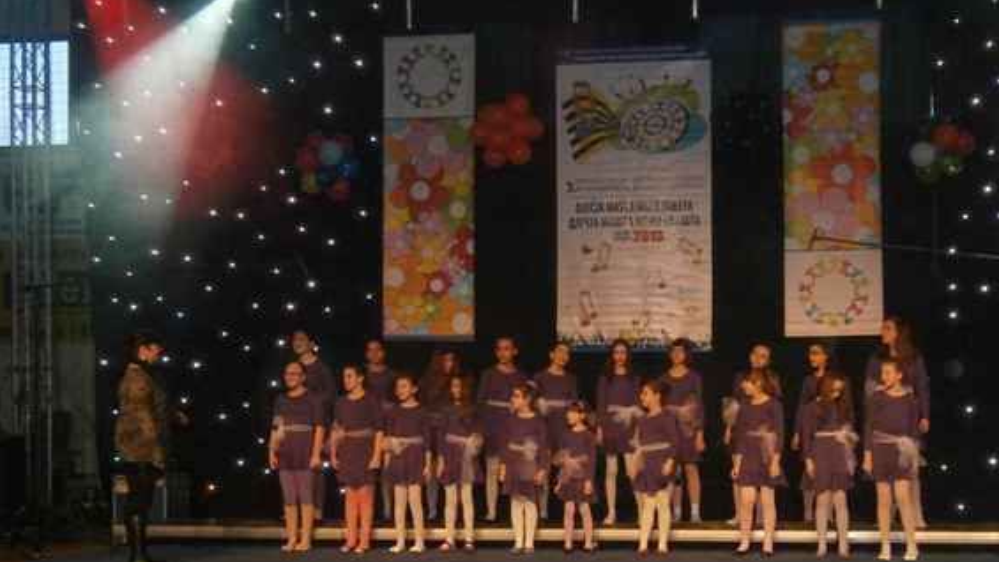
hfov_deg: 36.0
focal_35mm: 58
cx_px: 562
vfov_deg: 20.6
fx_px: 1537
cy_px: 419
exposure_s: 1/40
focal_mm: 8.3
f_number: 3.4
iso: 640
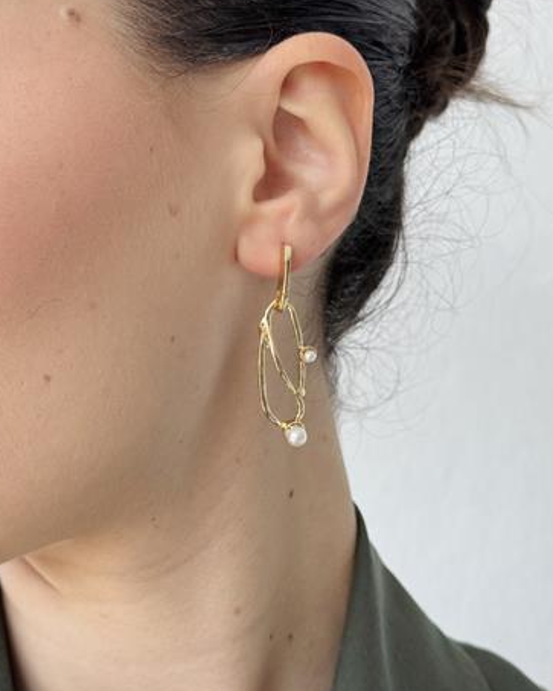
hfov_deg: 27.6
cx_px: 282
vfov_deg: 34.2
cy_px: 361
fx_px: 1126
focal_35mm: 55
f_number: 1.78
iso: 64
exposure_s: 1/274
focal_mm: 6.76
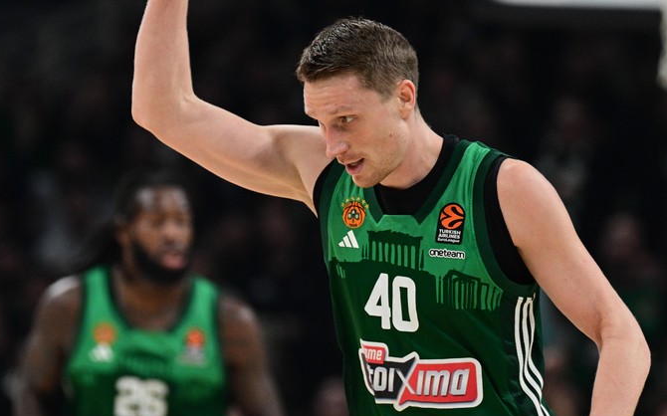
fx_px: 9956
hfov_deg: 3.8
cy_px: 199
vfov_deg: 2.4
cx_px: 397
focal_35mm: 548
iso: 2000
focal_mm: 300
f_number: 4
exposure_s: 1/1000
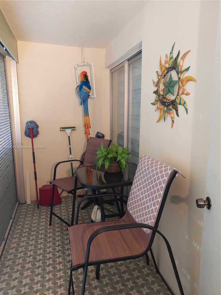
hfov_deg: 56.8
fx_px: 204
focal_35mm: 24
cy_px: 148
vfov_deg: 71.6
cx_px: 110
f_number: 1.8
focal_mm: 5.23
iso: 200
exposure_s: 1/60
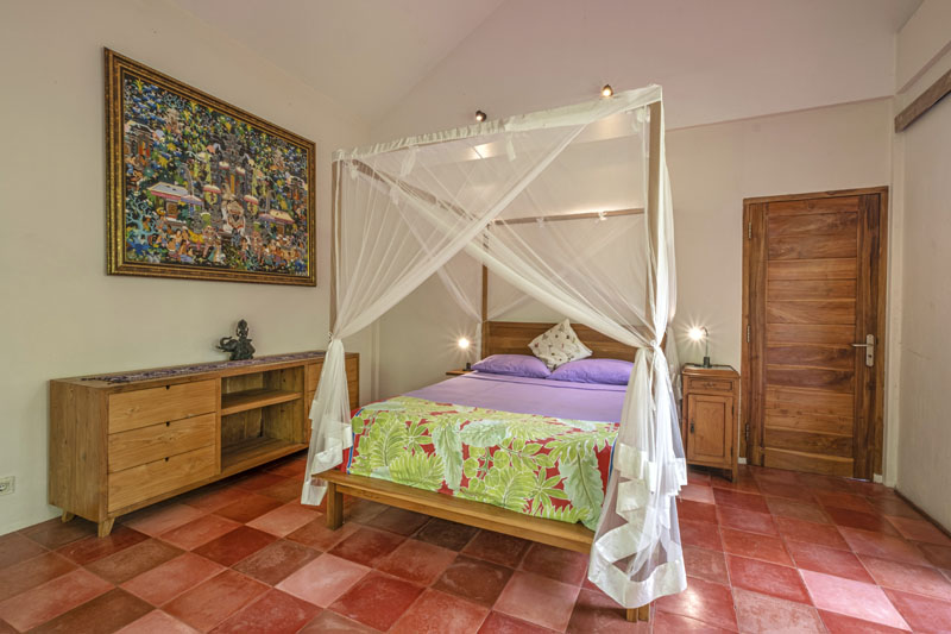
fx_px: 396
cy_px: 317
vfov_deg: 77.3
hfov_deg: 100.4
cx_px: 476
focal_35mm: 15
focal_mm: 10
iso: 160
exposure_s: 1
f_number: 16
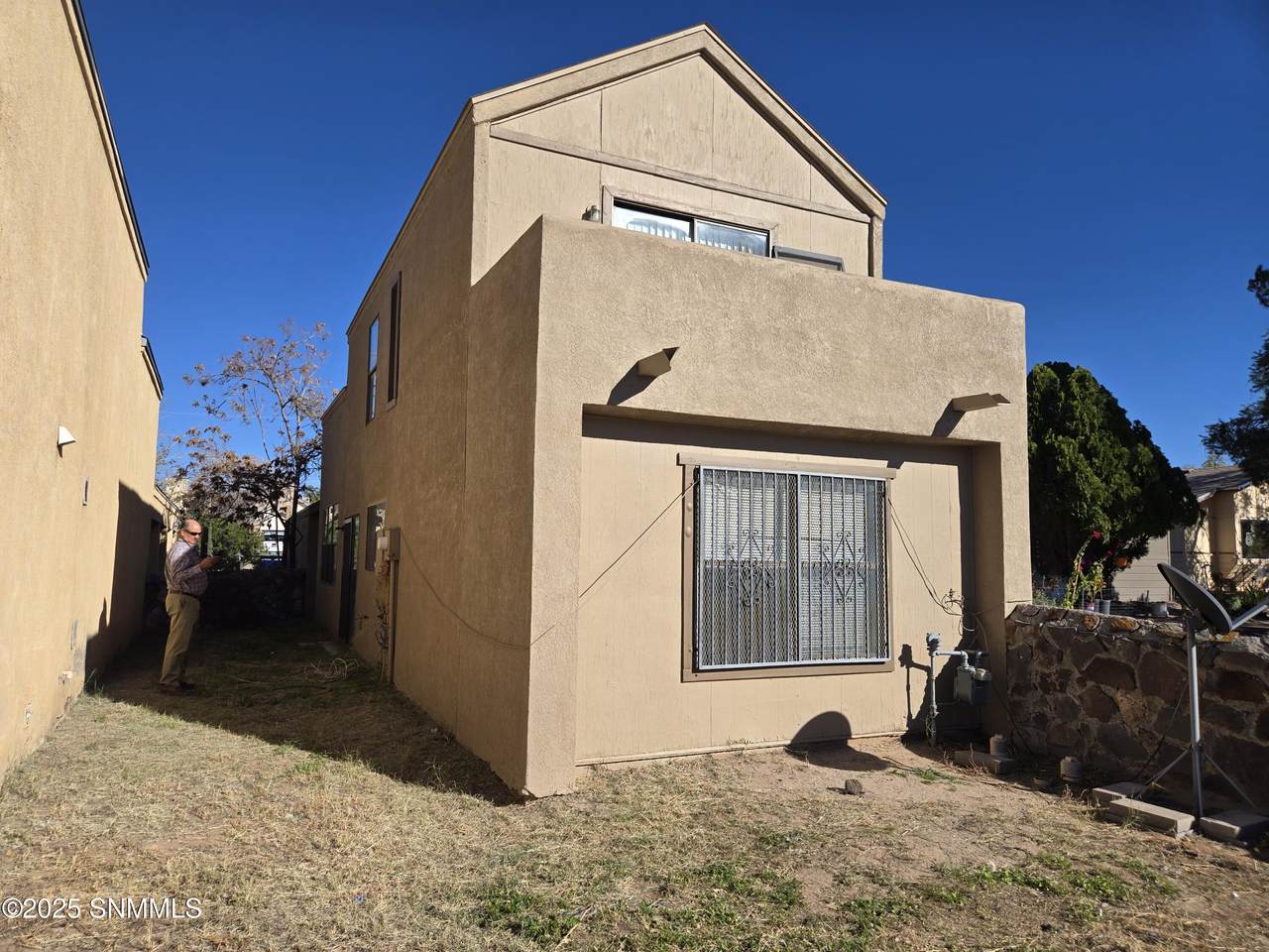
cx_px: 634
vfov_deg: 58.9
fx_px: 843
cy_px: 476
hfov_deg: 73.9
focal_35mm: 23
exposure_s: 1/2384
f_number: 1.8
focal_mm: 5.4
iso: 25
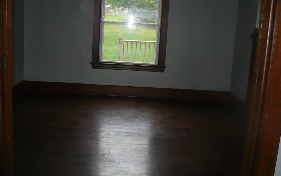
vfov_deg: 32.0
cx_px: 139
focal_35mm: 40
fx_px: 306
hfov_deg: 49.3
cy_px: 89
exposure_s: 1/30
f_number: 2.8
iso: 200
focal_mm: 6.1
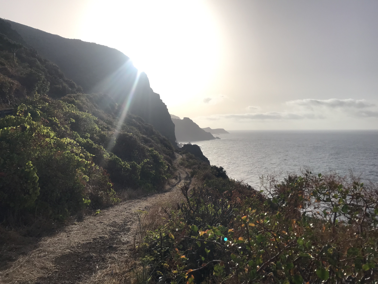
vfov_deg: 49.7
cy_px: 142
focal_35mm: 28
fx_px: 306
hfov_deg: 63.4
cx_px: 189
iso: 25
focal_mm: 3.99
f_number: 1.8
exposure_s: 1/6849
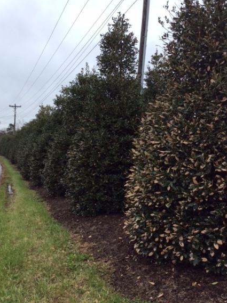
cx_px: 126
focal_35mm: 36
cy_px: 141
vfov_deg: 51.4
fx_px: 316
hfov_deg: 39.5
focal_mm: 3.3
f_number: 2.4
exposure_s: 1/371
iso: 32
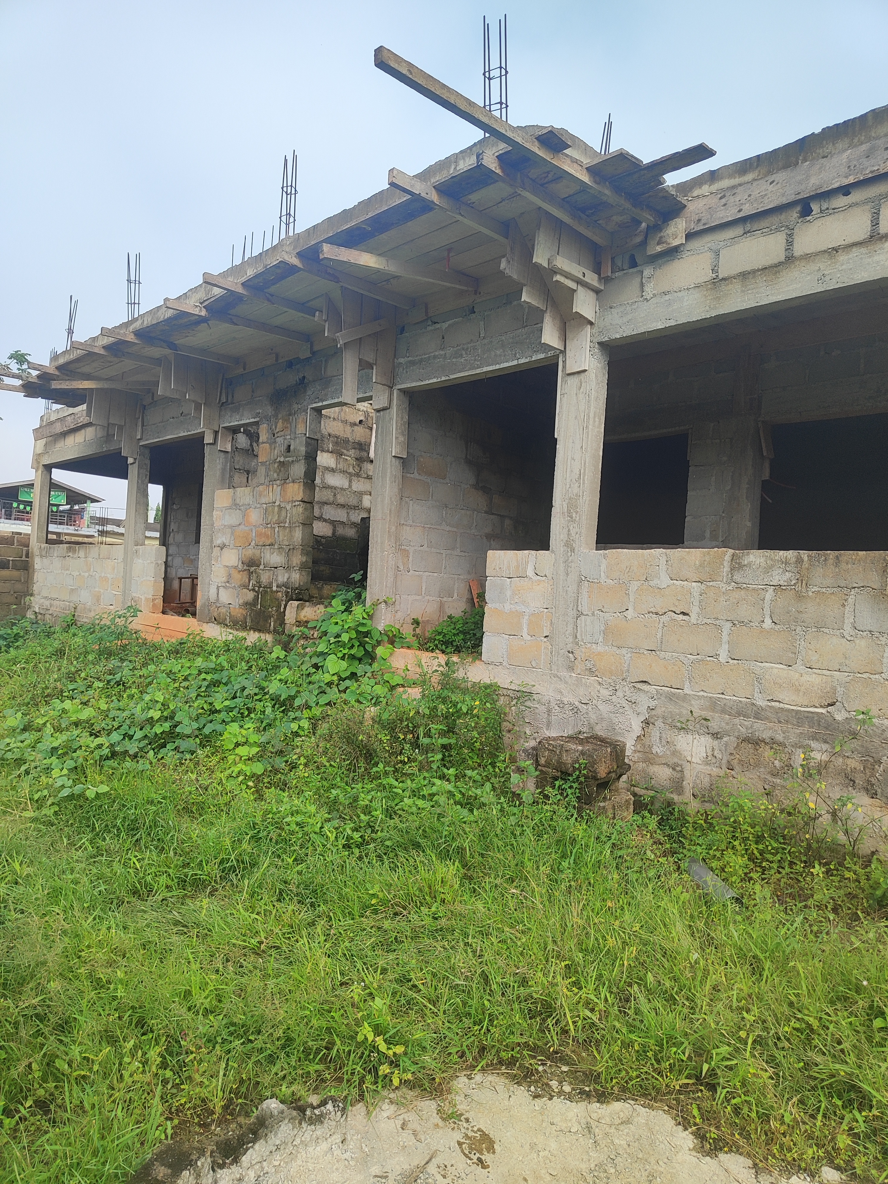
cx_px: 444
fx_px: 787
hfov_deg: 58.9
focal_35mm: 23
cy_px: 592
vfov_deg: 73.9
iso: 50
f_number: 1.88
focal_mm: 5.59
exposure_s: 1/349
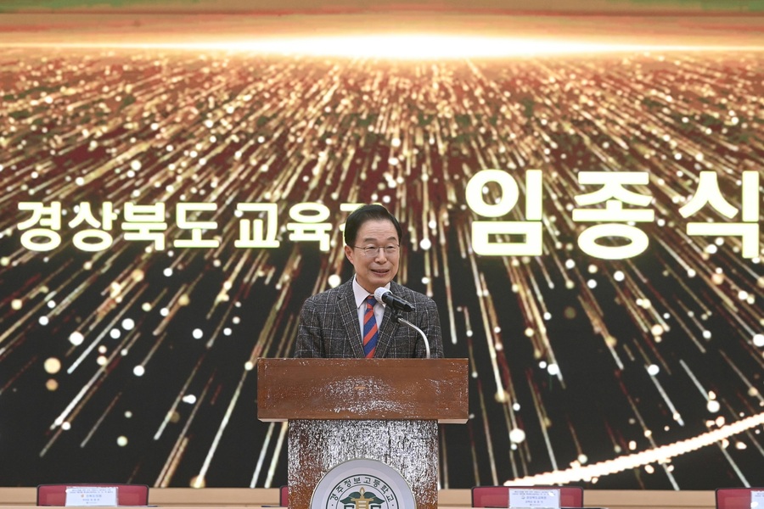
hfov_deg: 10.3
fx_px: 4244
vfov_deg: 6.9
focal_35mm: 200
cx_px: 382
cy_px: 254
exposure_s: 1/200
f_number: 5.6
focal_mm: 200
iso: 3200
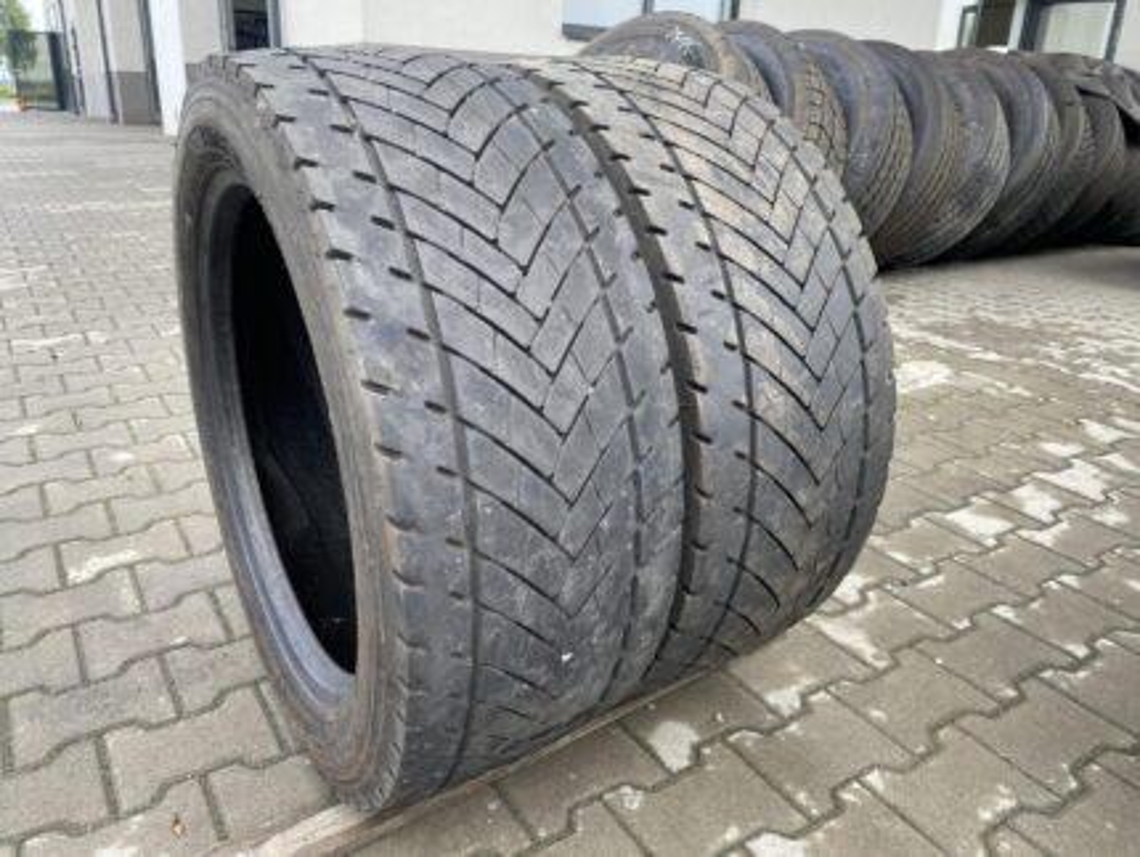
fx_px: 857
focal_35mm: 26
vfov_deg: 53.1
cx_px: 570
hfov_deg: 67.3
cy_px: 428
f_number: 1.8
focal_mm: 4.25
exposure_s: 1/296
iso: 32
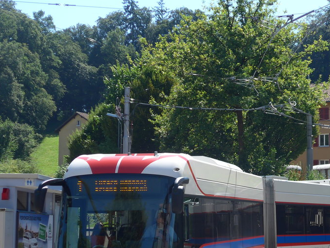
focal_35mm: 82
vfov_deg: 17.9
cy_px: 171
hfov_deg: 23.6
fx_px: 782
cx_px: 253
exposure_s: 1/800
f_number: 3
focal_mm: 9.5
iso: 80
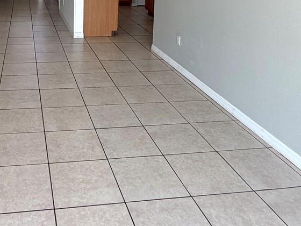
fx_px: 348
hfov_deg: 45.1
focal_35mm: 40
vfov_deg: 32.0
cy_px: -19
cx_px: 74
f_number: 2.2
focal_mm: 2.22
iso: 64
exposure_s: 1/120
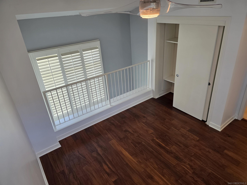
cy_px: 92
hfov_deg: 73.9
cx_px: 124
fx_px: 164
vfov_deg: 58.9
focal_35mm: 23
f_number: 1.7
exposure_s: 1/120
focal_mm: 6.3
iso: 125
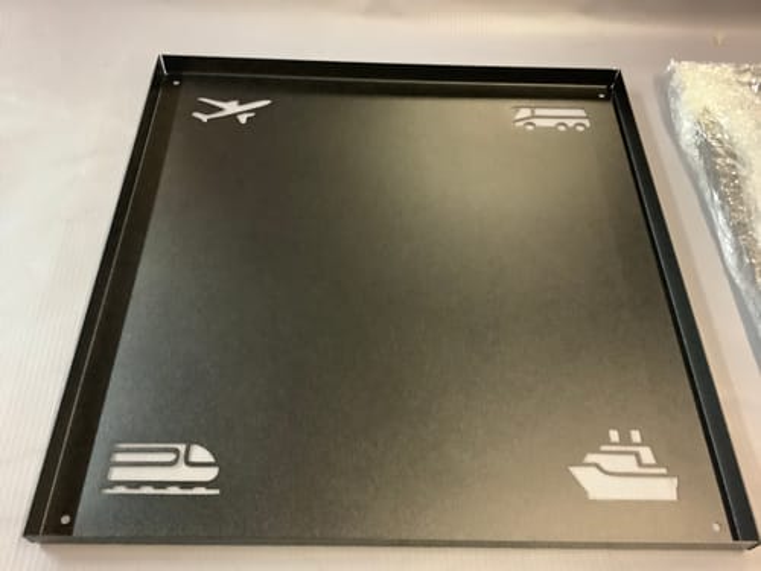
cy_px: 286
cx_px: 380
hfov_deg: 58.4
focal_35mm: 31
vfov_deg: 45.4
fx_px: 682
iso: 800
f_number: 2.4
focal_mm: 3.3
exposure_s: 1/25
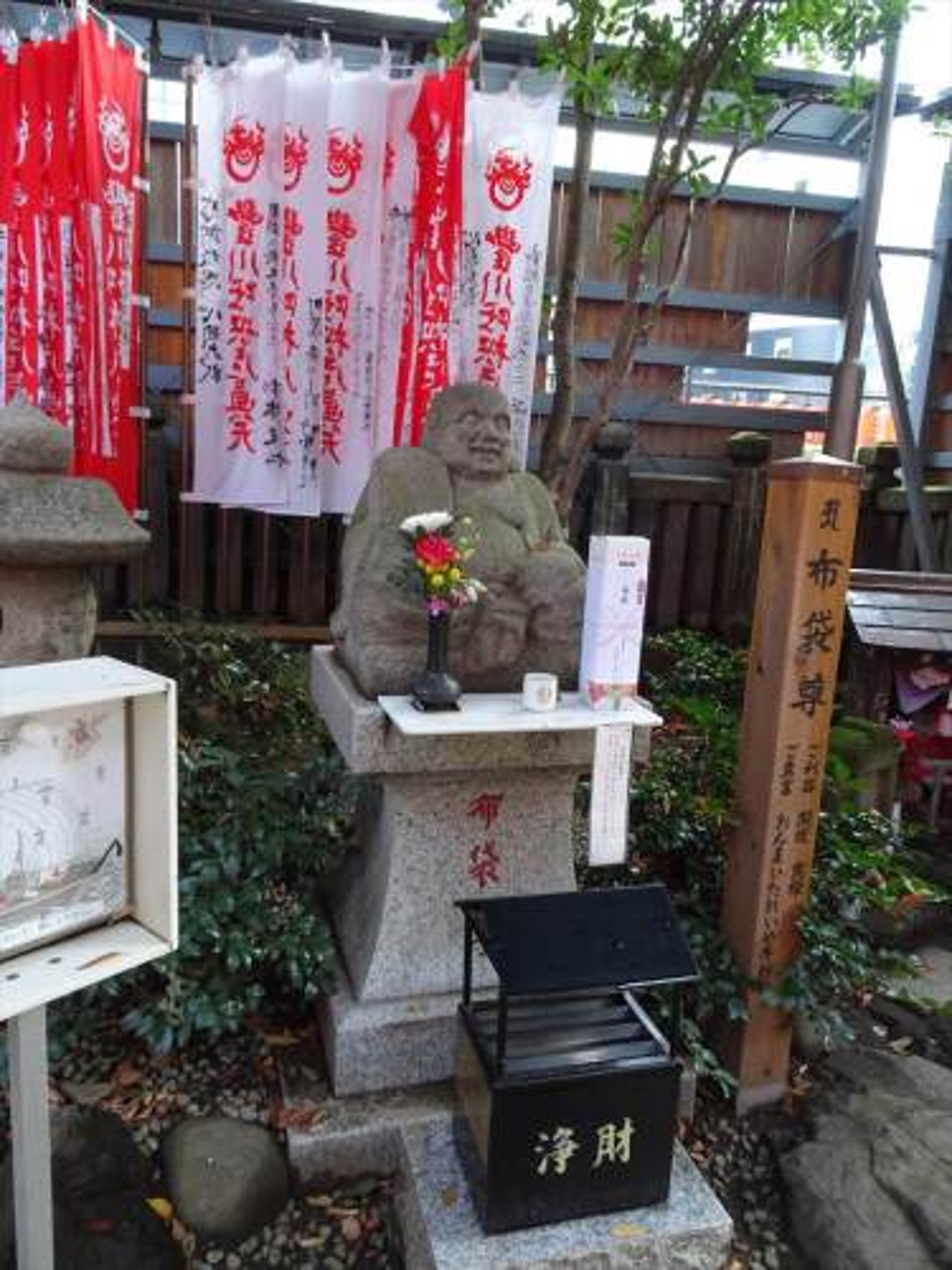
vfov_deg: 71.6
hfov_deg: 56.8
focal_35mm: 24
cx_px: 476
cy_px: 635
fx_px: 880
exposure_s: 1/30
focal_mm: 4.1
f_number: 3.5
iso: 160
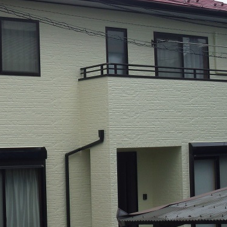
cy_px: 121
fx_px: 705
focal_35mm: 95
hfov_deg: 18.1
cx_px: 32
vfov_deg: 18.3
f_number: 4.7
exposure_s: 1/320
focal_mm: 7.8
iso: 64
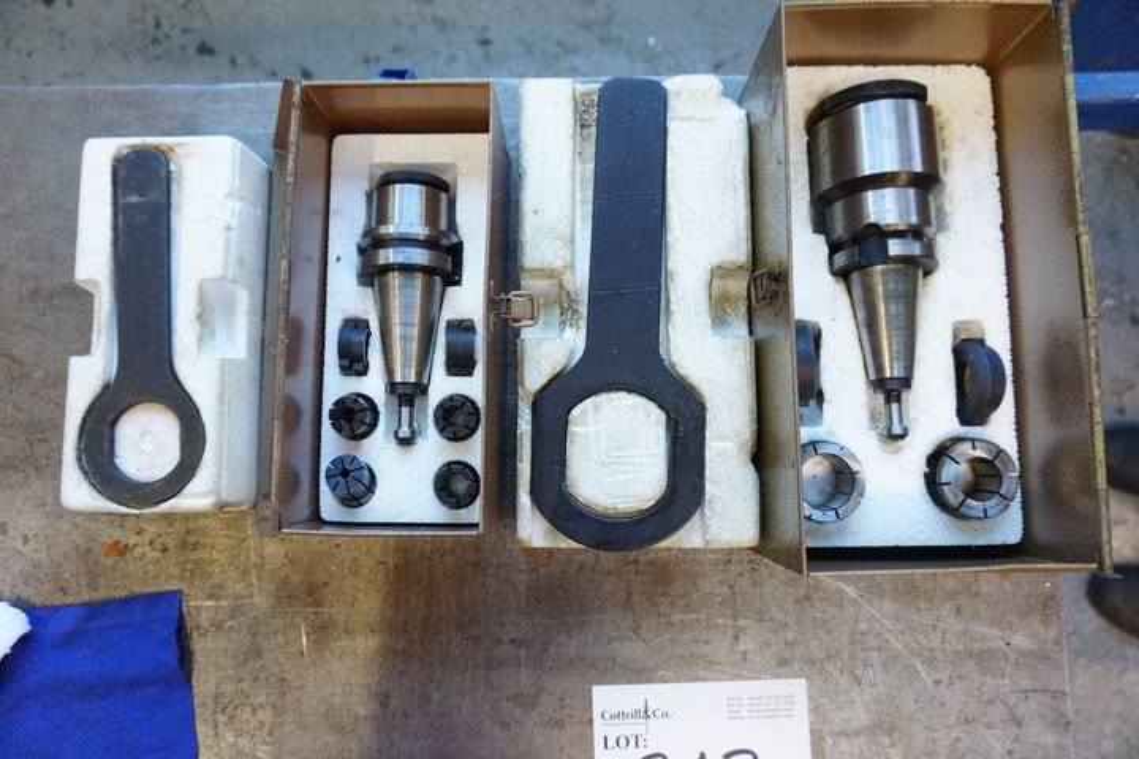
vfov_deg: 53.1
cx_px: 570
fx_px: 759
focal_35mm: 24
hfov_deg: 73.7
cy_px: 380
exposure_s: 1/160
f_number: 3.5
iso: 2000
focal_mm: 16
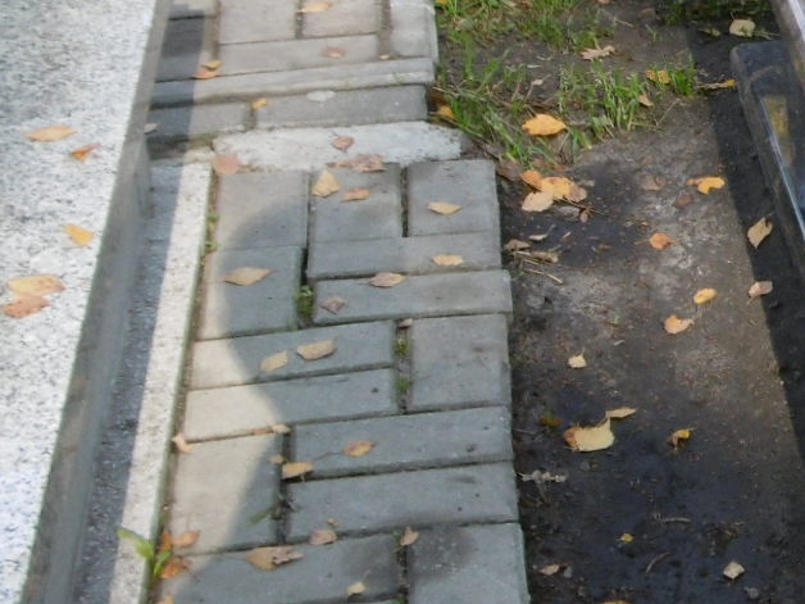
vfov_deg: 11.9
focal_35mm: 124
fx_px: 2884
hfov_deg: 14.9
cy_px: 82
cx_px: 1169
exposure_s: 1/125
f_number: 3.7
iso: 100
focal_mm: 6.8
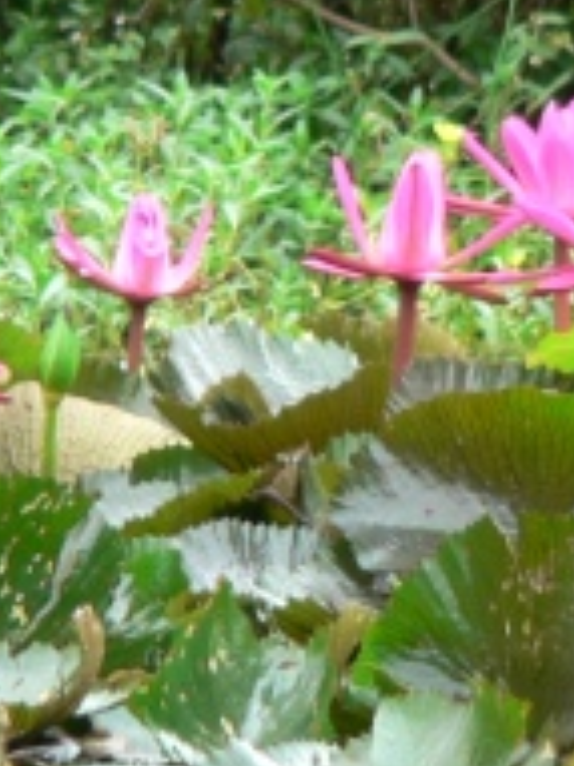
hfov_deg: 1.0
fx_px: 33444
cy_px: 537
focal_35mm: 1511
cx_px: 656
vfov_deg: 1.3
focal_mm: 72
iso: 80
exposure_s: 1/100
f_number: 4
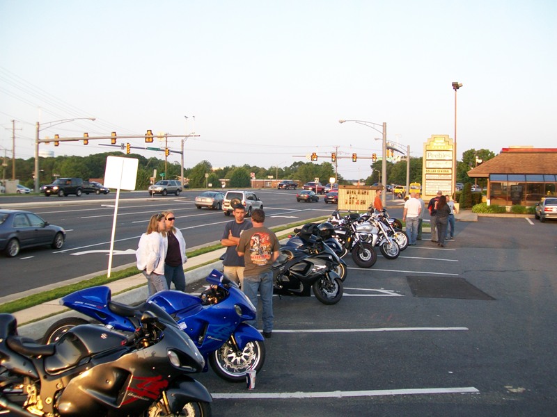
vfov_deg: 39.7
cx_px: 278
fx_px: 579
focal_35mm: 36
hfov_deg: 51.4
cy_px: 208
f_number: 2.7
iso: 64
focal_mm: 6
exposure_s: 1/125
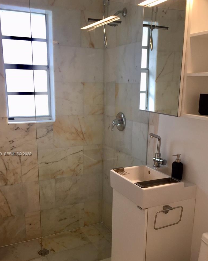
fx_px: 269
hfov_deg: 42.2
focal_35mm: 35
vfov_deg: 51.3
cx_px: 102
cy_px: 154
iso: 32
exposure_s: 1/60
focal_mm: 4.15
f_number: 2.2
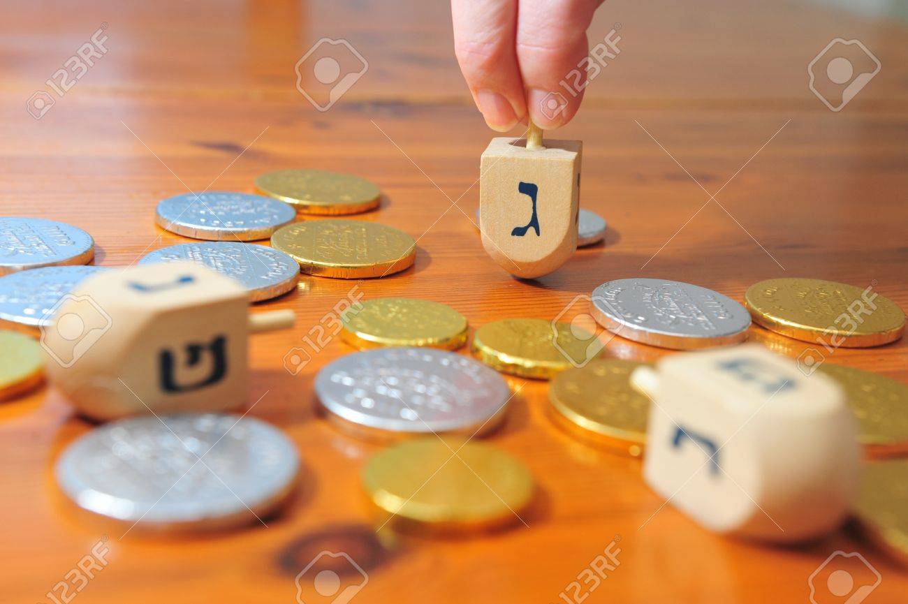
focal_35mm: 50
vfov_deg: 27.0
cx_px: 454
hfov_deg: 39.6
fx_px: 1260
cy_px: 302
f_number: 6.3
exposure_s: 1/125
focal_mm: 50
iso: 800
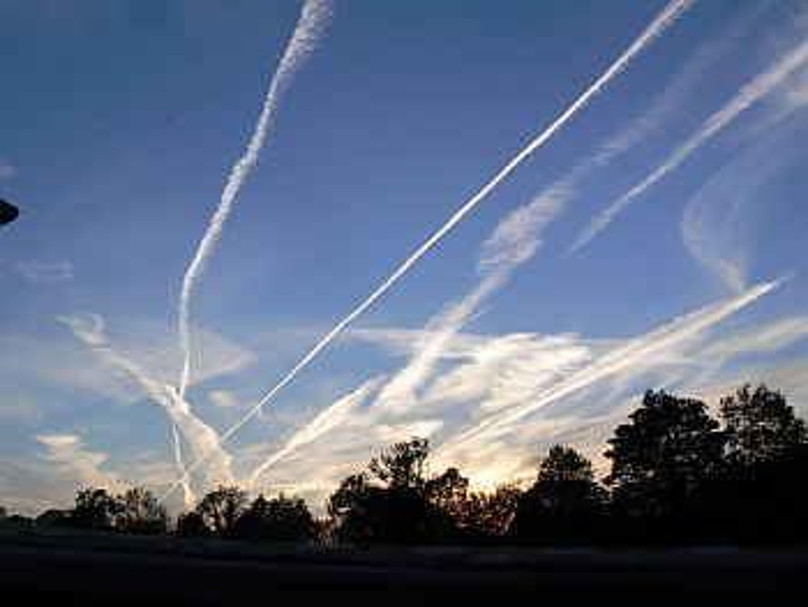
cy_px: 304
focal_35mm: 36
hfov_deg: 51.3
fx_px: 841
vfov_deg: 39.7
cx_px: 404
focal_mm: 6
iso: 80
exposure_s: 1/400
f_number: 5.6
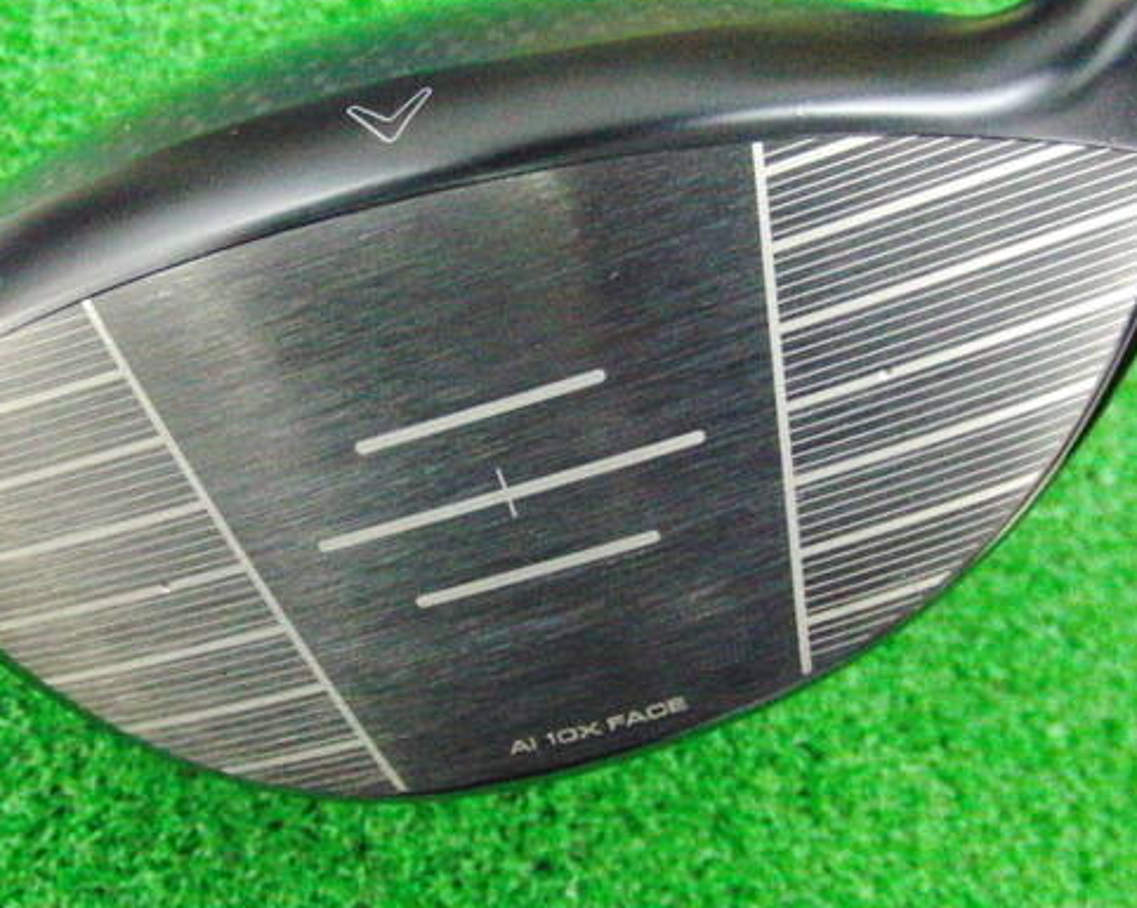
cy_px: 417
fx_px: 1614
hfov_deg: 38.8
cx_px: 510
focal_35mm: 48
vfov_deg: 31.4
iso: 3200
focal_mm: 6.42
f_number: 3.6
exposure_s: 1/80
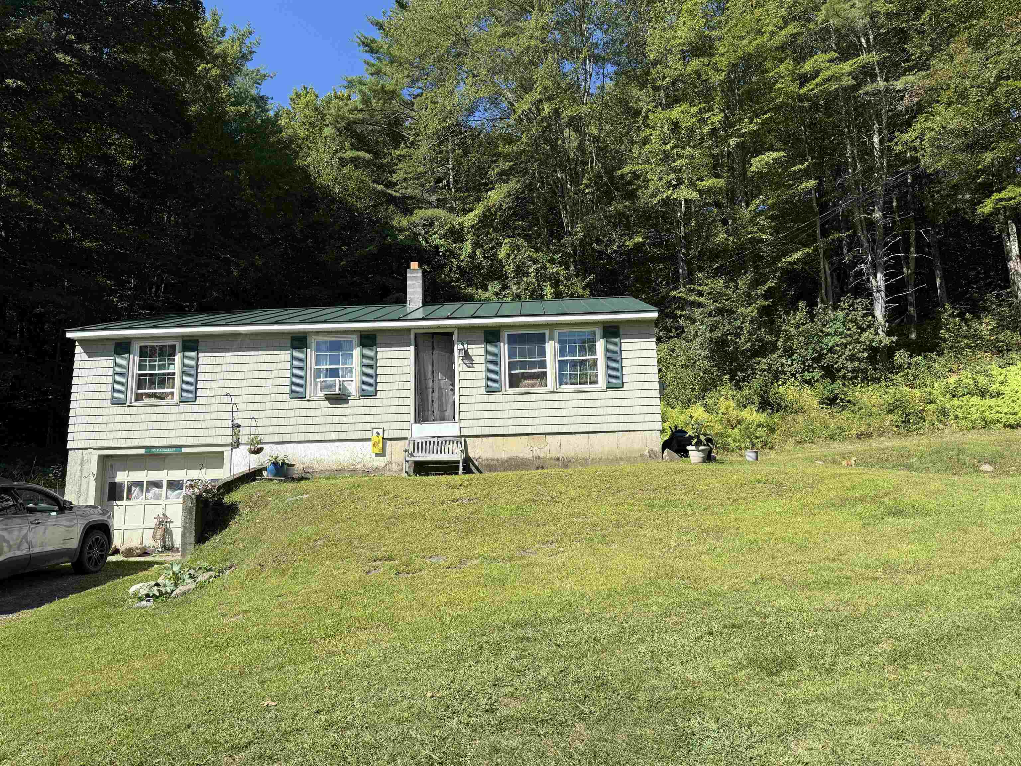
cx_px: 510
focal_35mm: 24
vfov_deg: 56.8
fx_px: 708
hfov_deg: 71.6
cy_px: 383
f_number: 1.78
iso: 80
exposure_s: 1/3584
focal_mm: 6.76
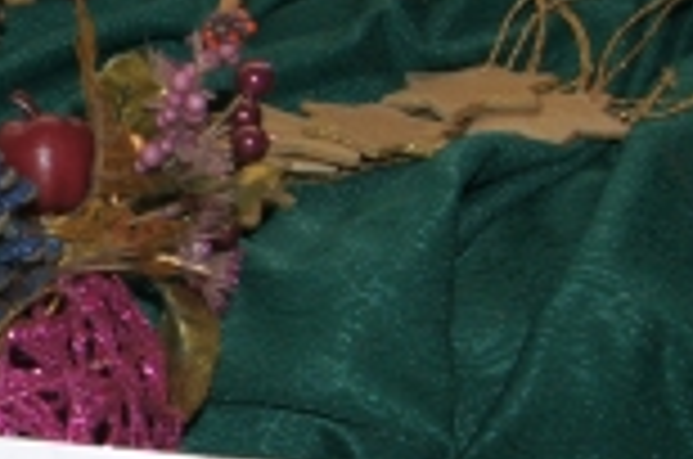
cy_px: 205
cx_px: -306
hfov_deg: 15.4
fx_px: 2382
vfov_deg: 11.0
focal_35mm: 124
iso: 400
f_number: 5.6
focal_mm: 24
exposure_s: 1/60
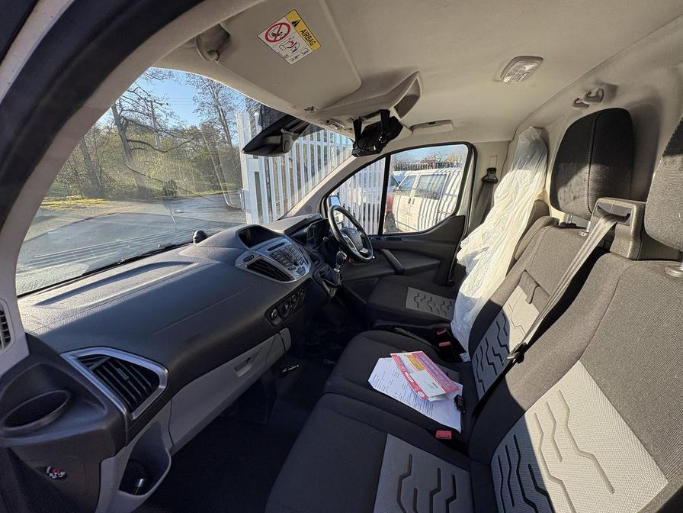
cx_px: 342
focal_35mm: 14
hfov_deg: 102.1
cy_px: 256
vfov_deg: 85.7
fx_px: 276
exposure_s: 1/188
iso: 50
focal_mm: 2.22
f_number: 2.2
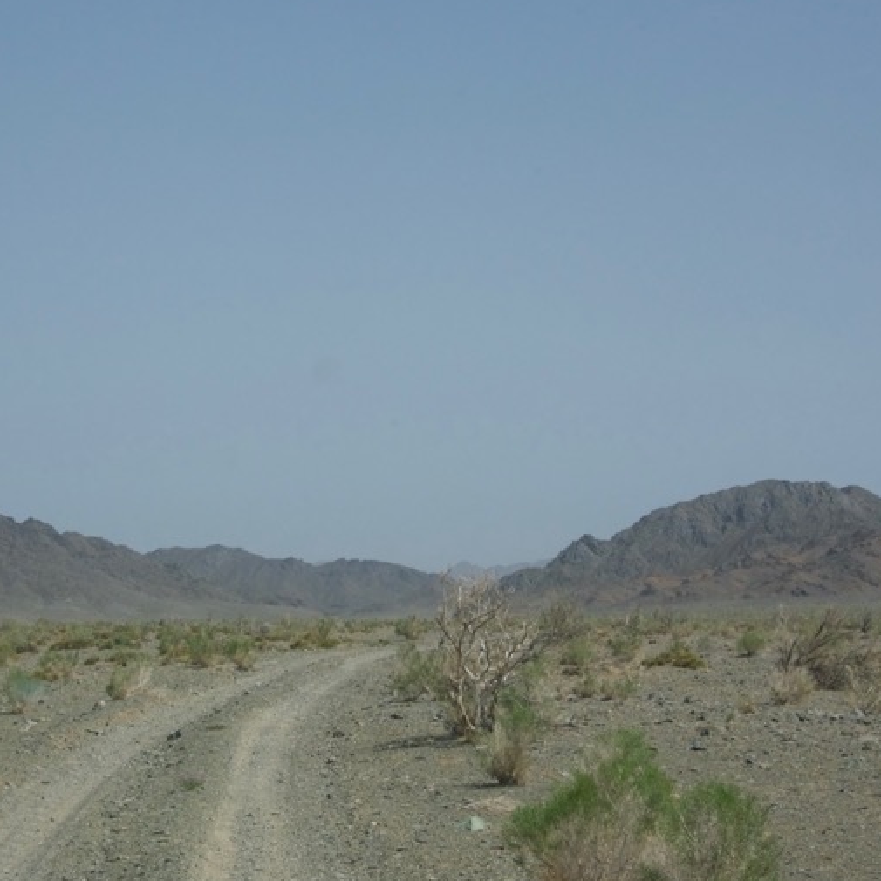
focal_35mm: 103
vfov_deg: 16.9
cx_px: 237
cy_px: 444
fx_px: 2966
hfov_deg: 16.8
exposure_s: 1/1600
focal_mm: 68
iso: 640
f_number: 10
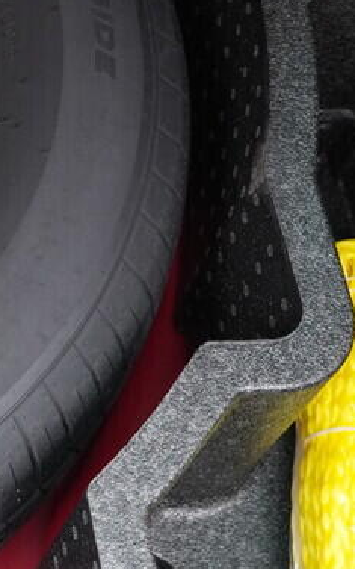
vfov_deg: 20.6
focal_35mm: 100
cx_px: -396
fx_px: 1548
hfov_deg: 11.5
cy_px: 134
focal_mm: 24
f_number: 2.8
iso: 1000
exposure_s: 1/40
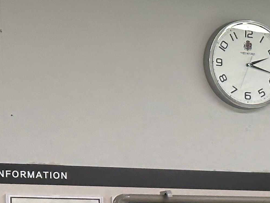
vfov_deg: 7.5
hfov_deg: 9.5
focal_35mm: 195
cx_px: 543
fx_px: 1521
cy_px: 318
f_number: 1.78
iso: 64
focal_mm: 6.86
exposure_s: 1/120
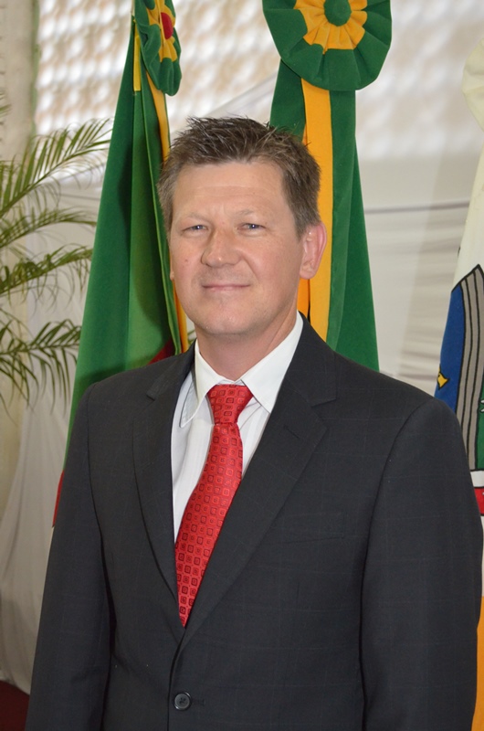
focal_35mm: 57
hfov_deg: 23.7
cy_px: 366
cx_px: 242
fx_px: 1154
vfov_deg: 35.1
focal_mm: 38
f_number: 5
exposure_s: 1/60
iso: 3200
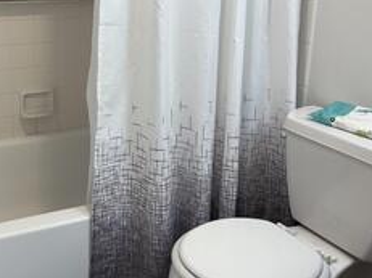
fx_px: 483
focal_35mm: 45
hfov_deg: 40.5
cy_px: 59
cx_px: 79
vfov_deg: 31.4
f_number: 1.6
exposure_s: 1/120
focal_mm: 5.96
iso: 50
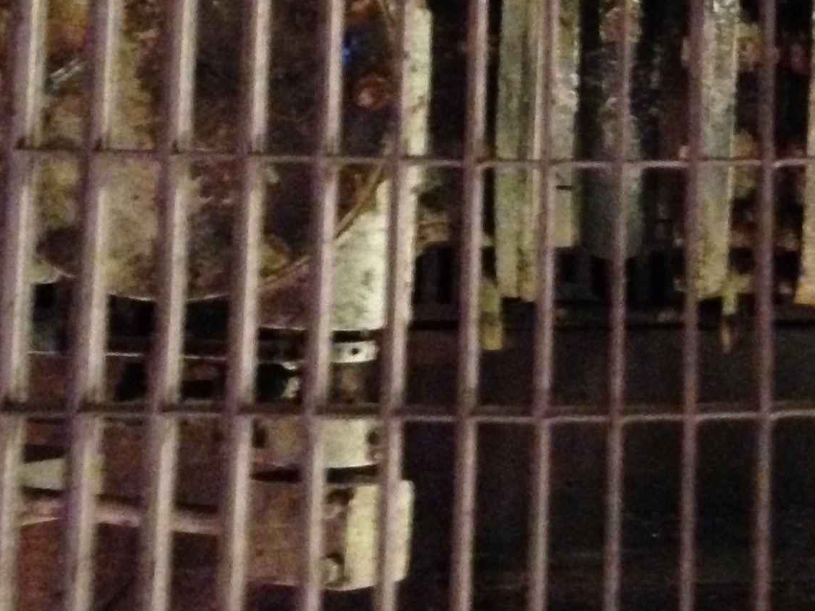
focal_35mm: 95
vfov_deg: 15.2
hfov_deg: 20.0
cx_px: 808
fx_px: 2236
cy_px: -41
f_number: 2.4
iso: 800
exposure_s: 1/15
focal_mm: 4.12
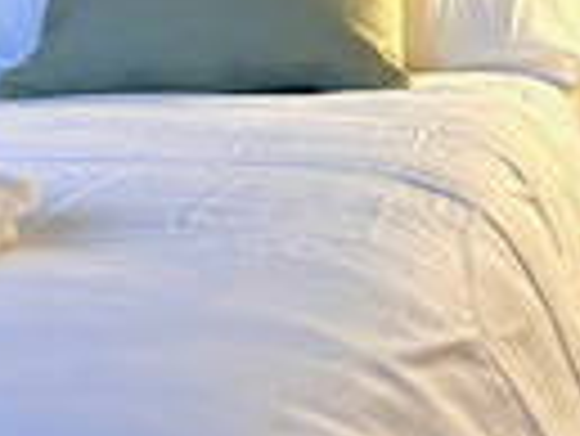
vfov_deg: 21.9
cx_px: 252
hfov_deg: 28.9
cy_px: 157
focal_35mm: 67
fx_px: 1124
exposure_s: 1/60
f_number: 1.78
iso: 200
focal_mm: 6.86
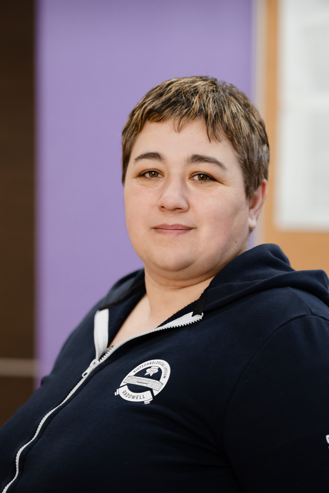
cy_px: 246
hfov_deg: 10.8
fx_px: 1748
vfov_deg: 16.1
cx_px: 164
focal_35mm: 128
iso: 400
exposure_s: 1/250
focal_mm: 85
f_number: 1.8
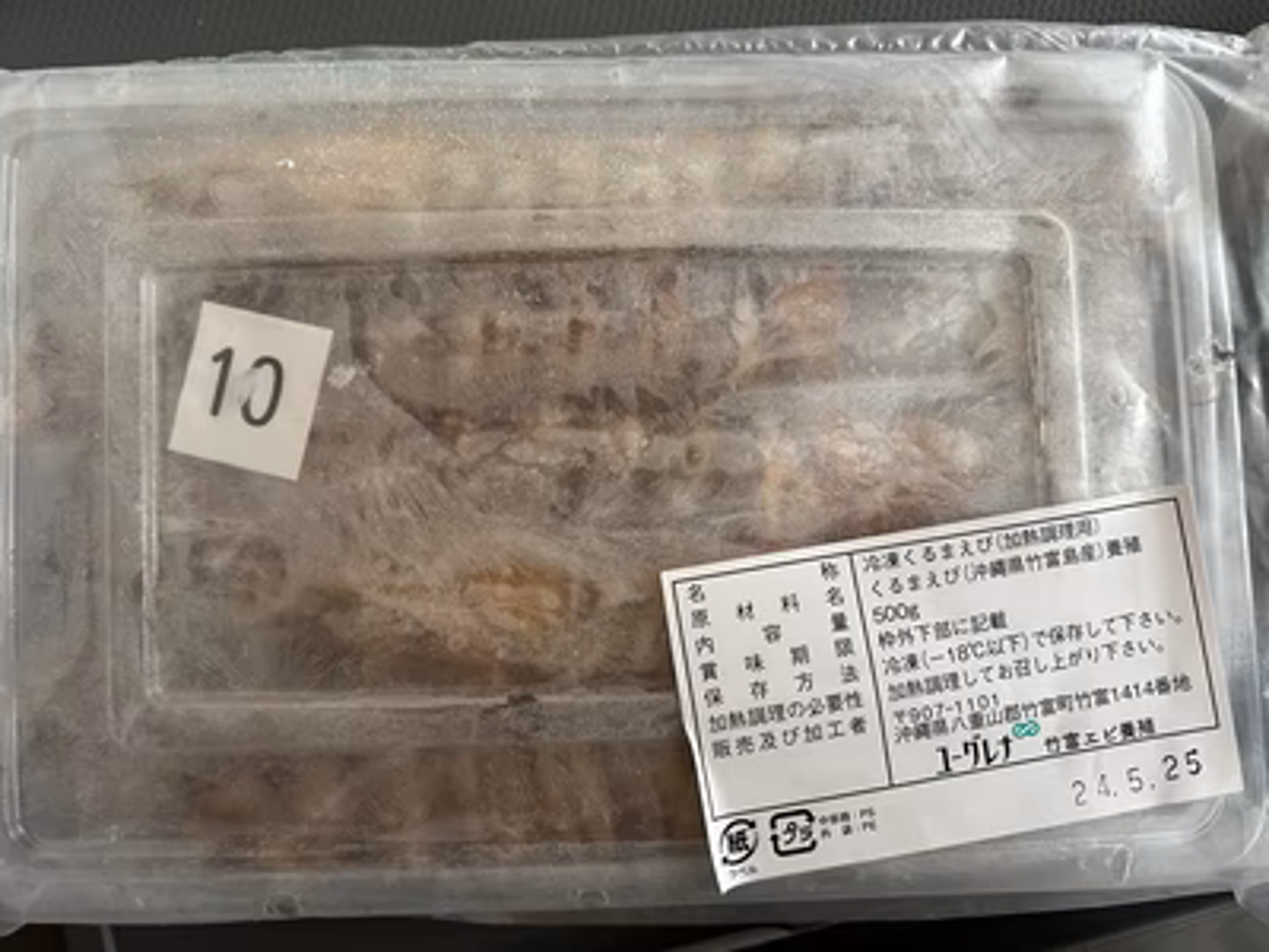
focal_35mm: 26
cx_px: 634
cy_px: 476
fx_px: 953
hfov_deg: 67.3
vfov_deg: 53.1
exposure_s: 1/121
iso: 125
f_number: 1.5
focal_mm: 5.7
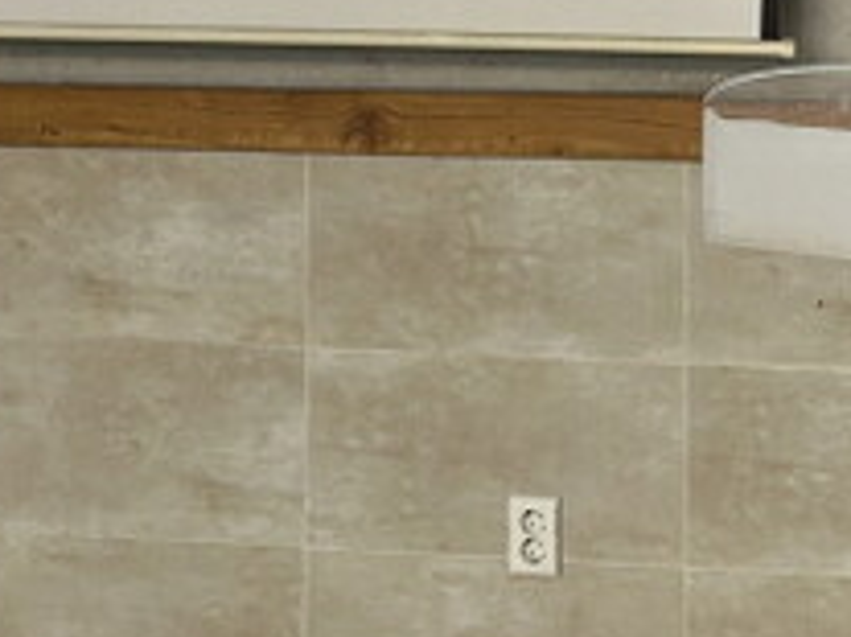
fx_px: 4791
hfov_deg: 10.1
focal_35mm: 195
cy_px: -62
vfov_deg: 7.6
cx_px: 728
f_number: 1.78
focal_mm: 6.86
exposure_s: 1/60
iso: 200
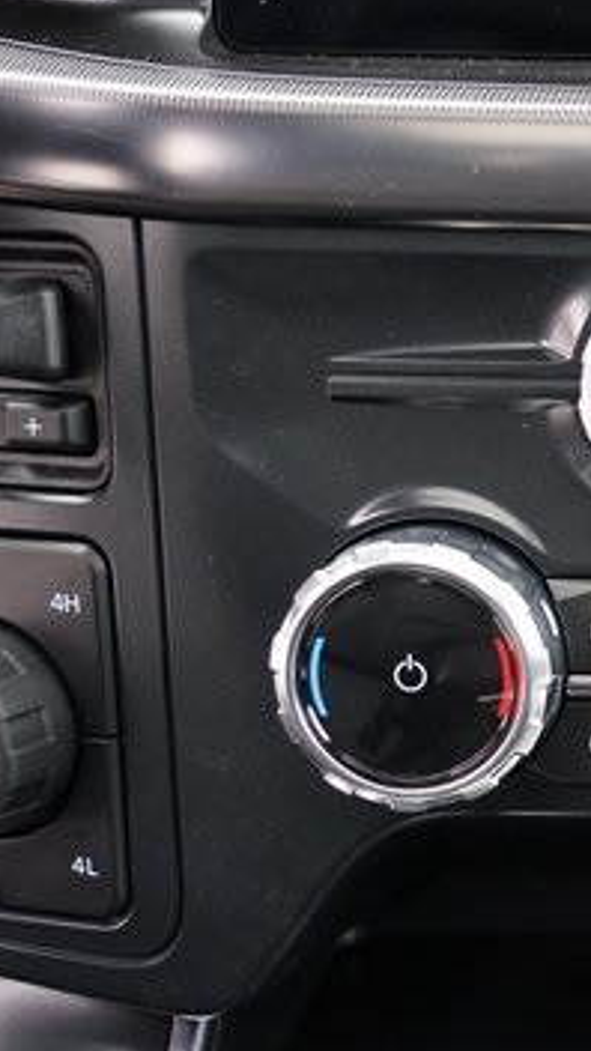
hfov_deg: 17.4
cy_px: 572
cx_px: 928
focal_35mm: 61
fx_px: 1699
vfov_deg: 34.3
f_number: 4
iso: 1250
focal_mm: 32
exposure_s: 1/60
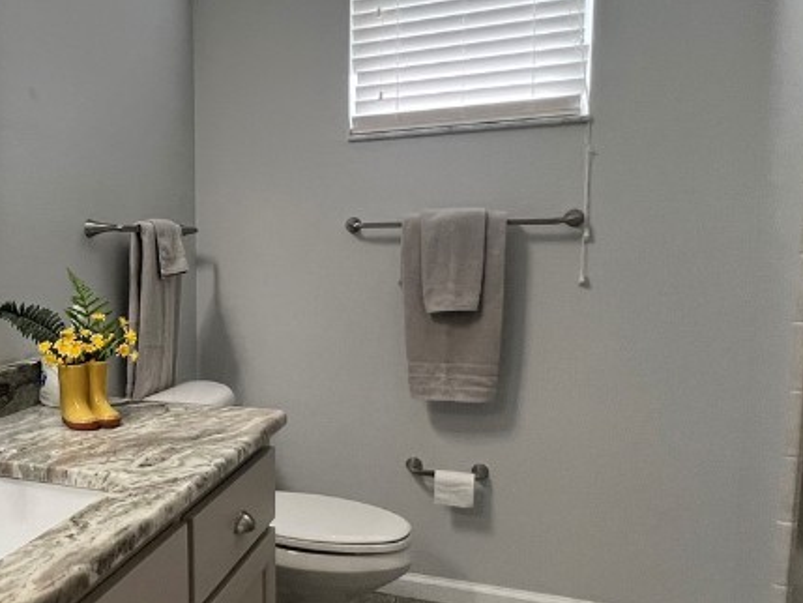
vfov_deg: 45.4
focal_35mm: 31
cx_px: 110
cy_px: 339
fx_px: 719
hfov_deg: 52.6
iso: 125
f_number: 1.8
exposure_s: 1/120
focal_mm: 1.57
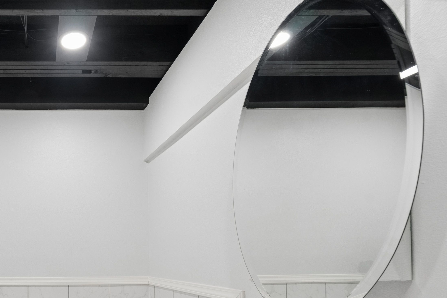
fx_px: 311
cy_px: 260
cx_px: 38
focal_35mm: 25
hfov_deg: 59.8
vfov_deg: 47.0
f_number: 8
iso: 640
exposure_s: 1/50
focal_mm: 13
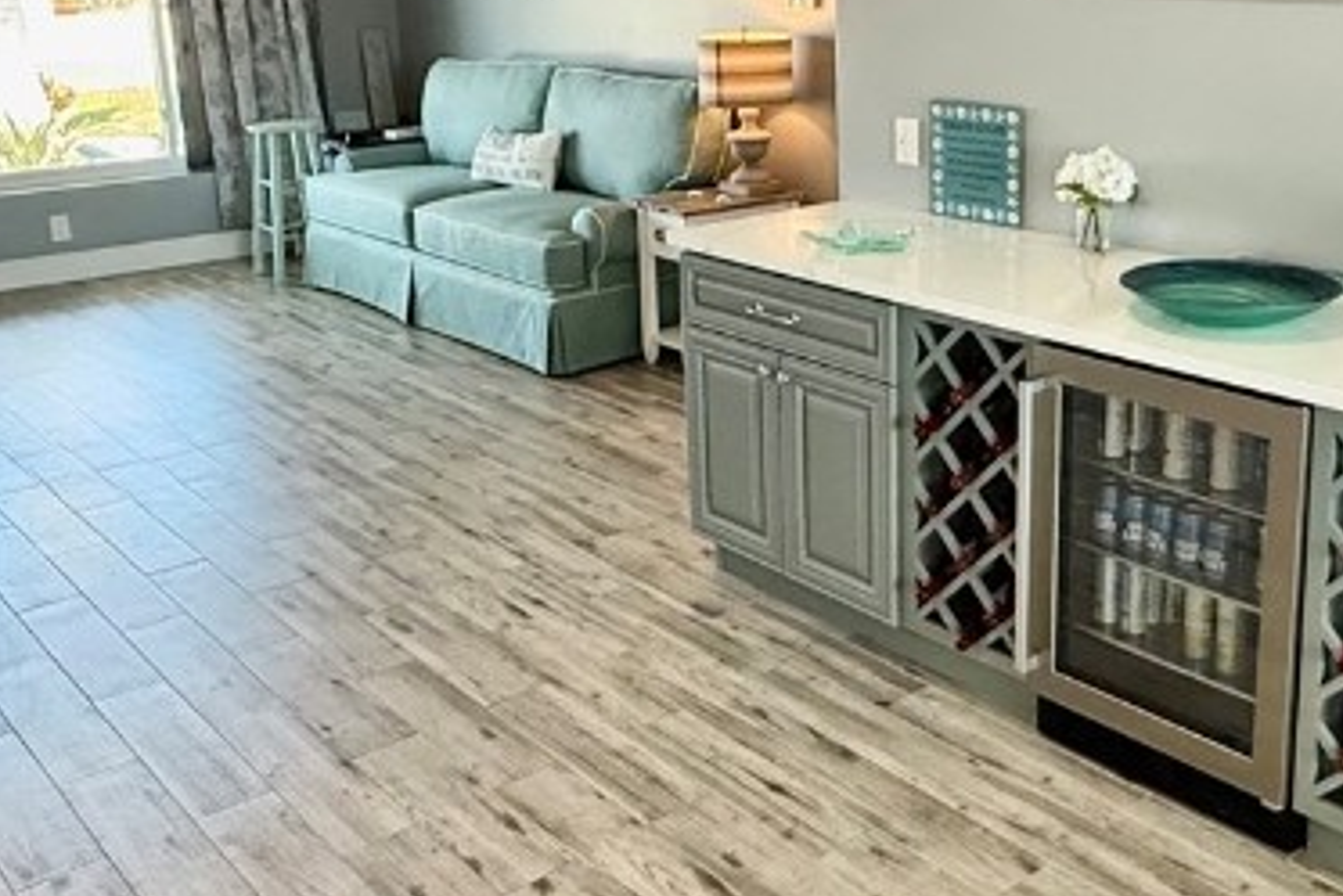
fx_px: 1493
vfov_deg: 33.1
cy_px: 288
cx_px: 907
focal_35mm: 40
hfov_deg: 47.6
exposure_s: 1/120
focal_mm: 2.22
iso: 400
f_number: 2.2
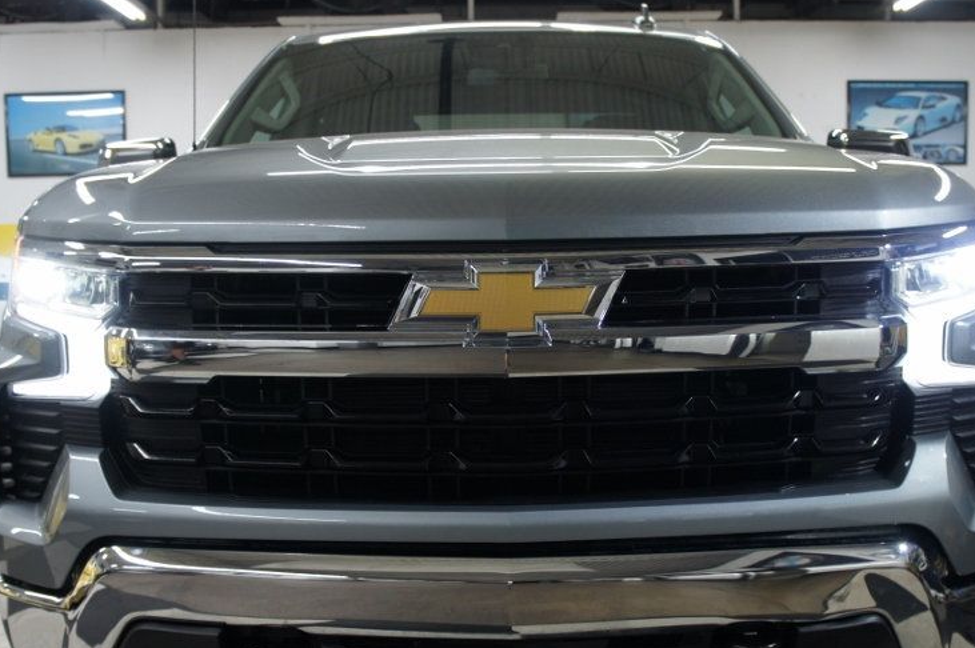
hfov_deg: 46.4
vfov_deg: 31.8
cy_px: 361
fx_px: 1136
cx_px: 515
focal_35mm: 42
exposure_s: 1/30
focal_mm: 20
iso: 250
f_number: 4
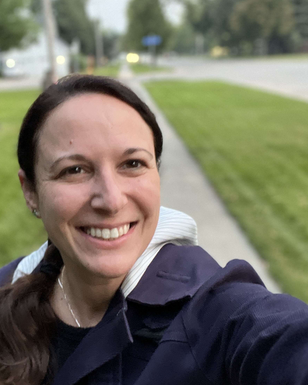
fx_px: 467
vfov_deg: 44.8
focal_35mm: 41
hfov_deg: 35.6
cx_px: 76
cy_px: 193
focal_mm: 2.71
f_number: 2.2
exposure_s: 1/40
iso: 400
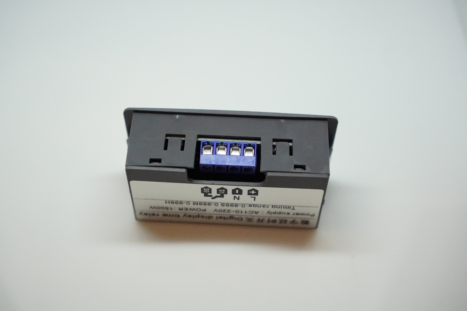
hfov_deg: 37.9
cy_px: 156
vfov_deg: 25.8
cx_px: 234
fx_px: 681
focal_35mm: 52
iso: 6400
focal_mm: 35
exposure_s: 1/4000
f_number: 2.8
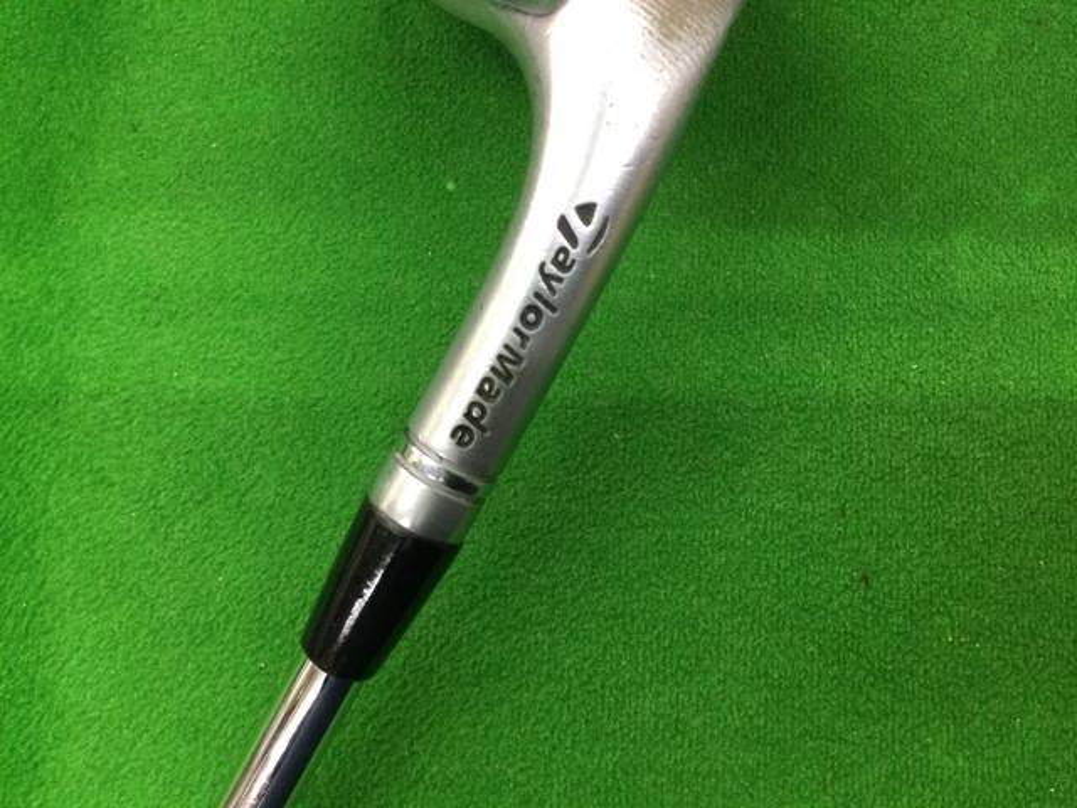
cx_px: 538
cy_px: 404
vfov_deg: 45.4
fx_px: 964
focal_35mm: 31
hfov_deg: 58.4
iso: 125
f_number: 2.4
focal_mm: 3.3
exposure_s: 1/30
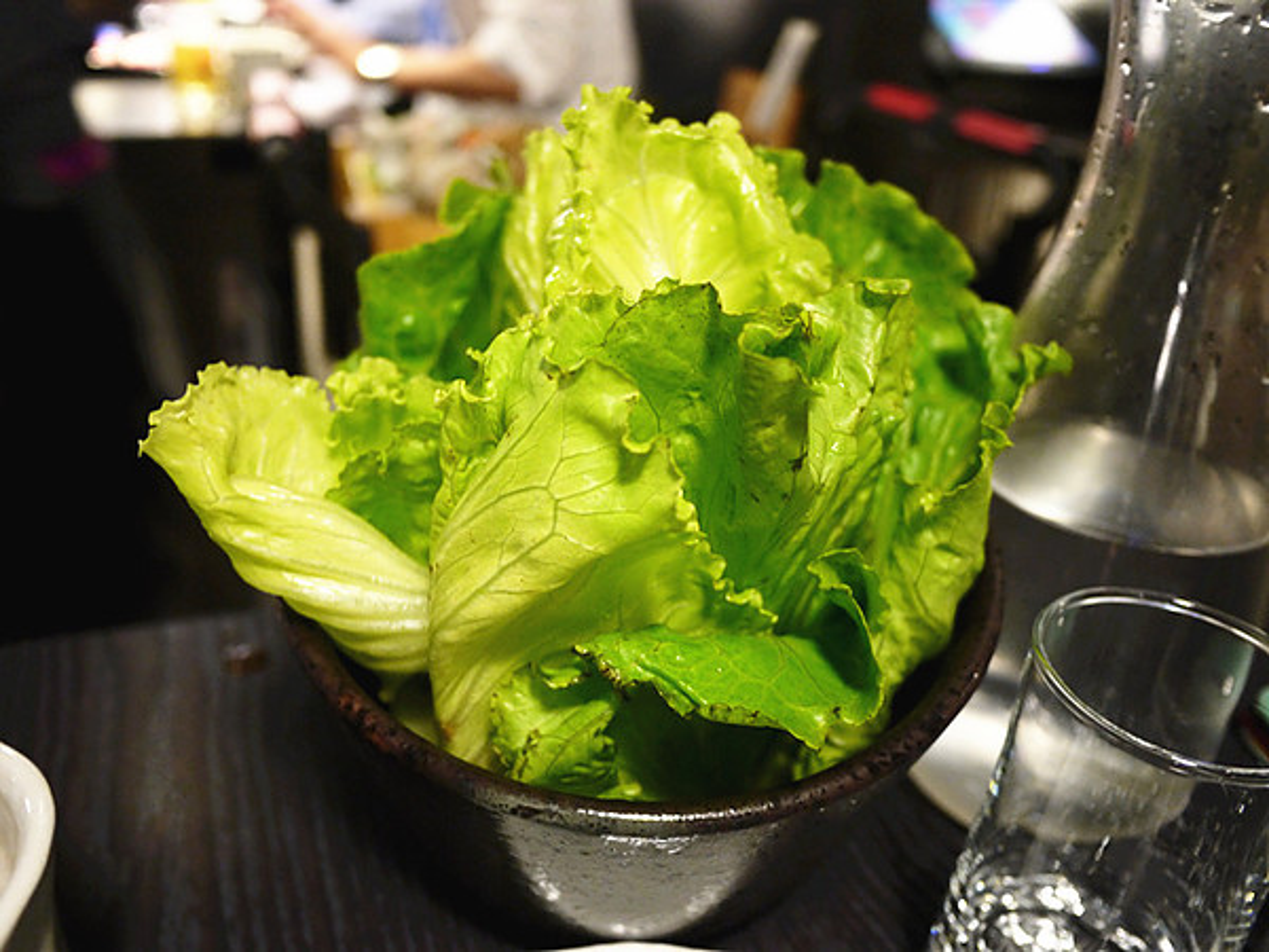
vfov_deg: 49.7
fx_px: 1026
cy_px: 476
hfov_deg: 63.4
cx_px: 634
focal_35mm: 28
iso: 800
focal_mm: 14
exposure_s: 1/6
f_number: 2.5
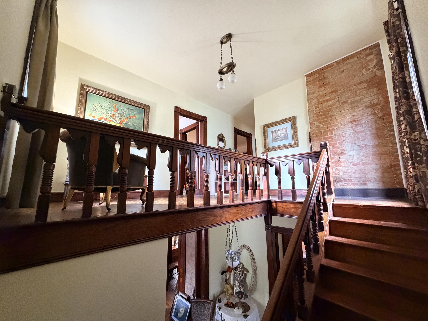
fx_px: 173
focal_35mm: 14
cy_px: 160
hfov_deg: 102.1
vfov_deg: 85.7
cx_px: 214
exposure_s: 1/60
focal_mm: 2.22
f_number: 2.2
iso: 800
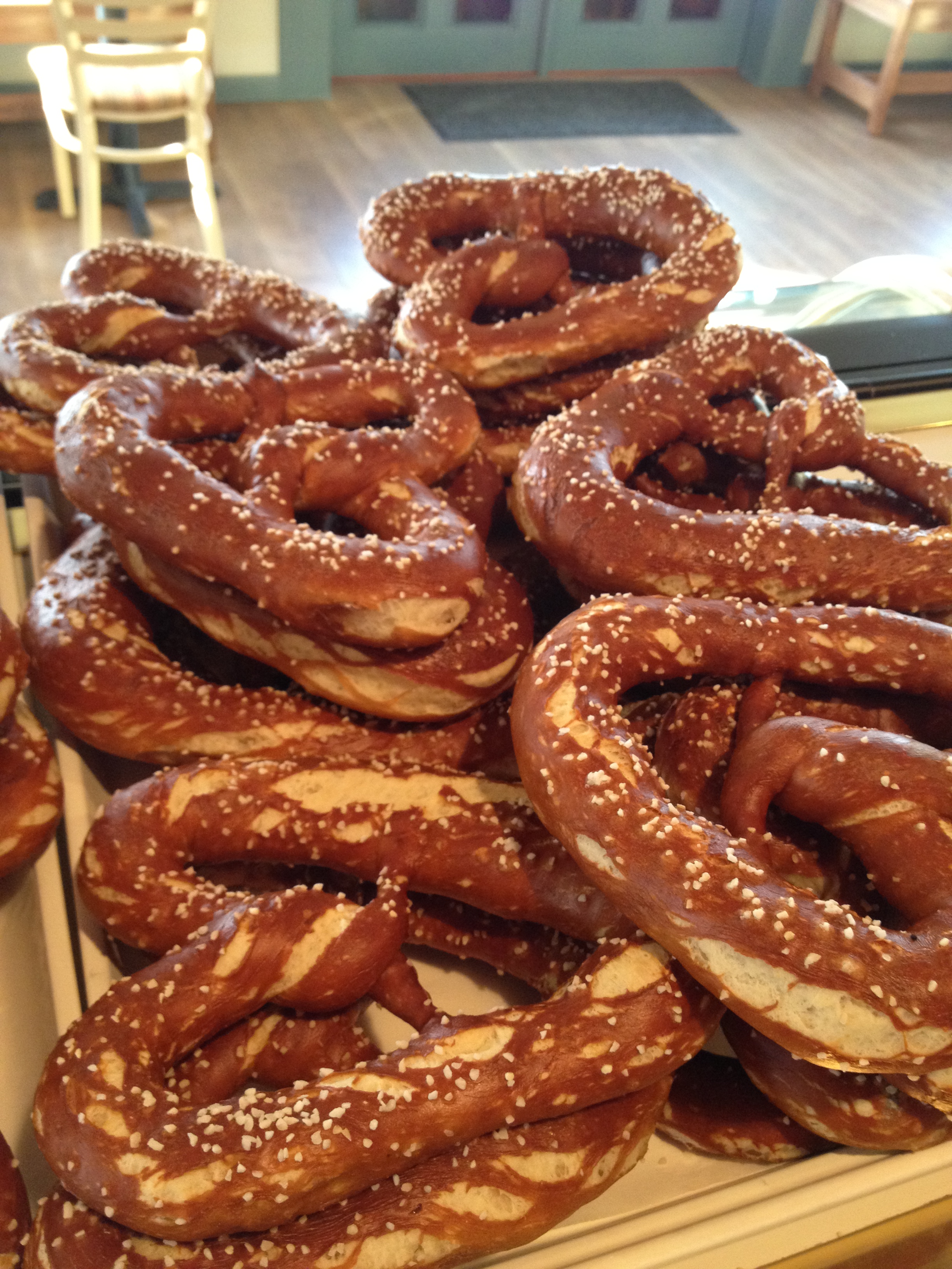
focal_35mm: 35
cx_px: 476
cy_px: 634
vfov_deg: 52.6
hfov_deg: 40.7
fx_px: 1283
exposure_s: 1/20
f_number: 2.4
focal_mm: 4.28
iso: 200
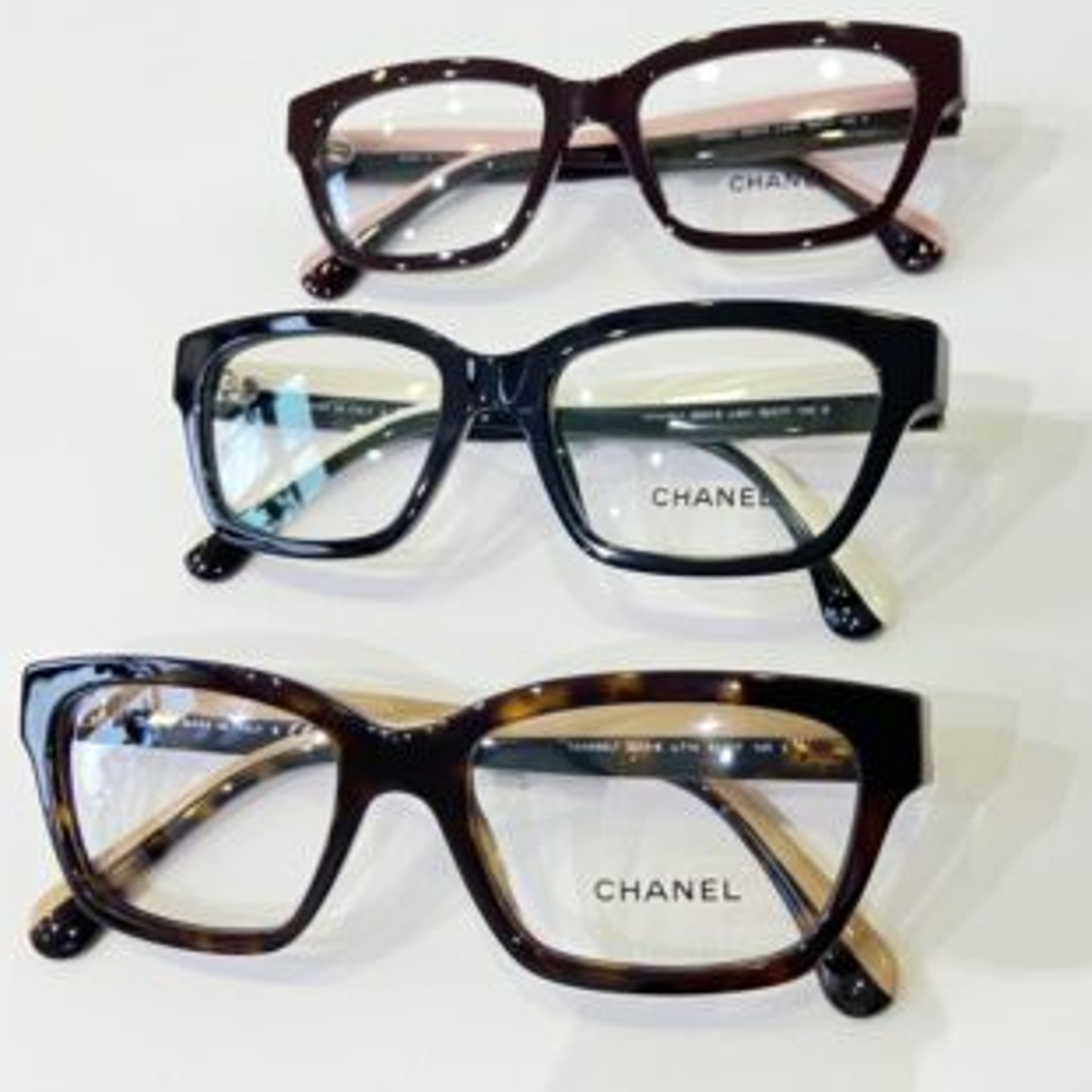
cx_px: 676
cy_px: 537
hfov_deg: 48.0
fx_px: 1213
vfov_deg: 48.4
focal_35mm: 34
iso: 200
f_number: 1.8
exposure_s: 1/60
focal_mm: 3.99
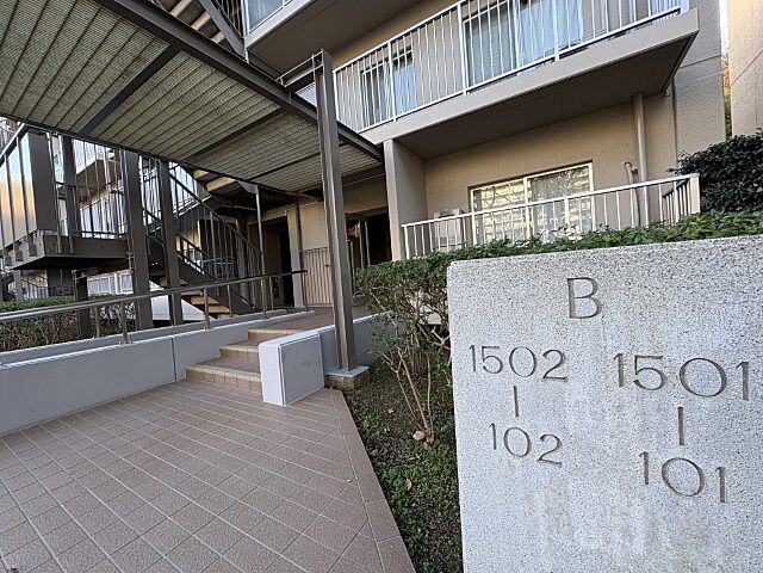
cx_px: 382
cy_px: 286
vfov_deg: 85.7
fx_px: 309
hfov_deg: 102.1
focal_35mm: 14
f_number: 2.2
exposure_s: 1/99
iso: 80
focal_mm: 2.22
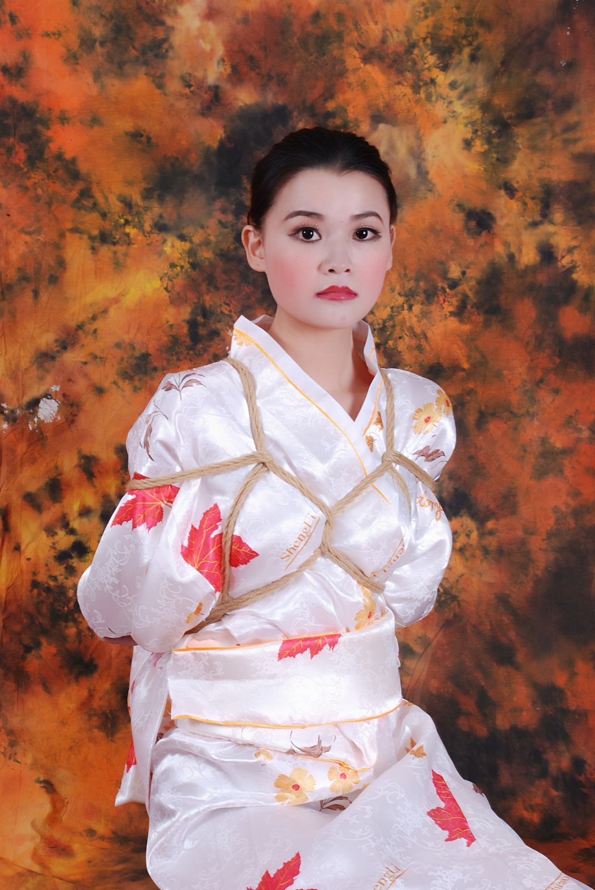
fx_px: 1854
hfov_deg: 18.2
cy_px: 445
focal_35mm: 75
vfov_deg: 27.0
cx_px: 298
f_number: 11
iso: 100
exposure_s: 1/8
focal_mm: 50
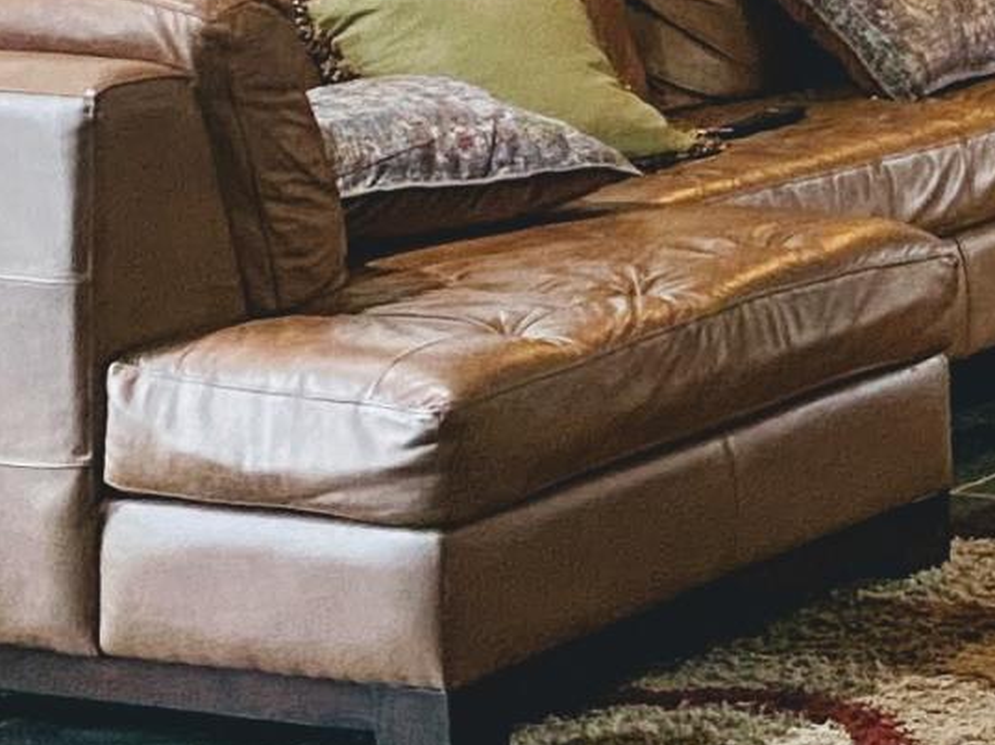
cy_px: -168
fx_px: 4166
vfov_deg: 10.1
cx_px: 1970
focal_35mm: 145
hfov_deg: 12.1
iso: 500
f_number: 1.8
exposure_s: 1/60
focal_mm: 4.25
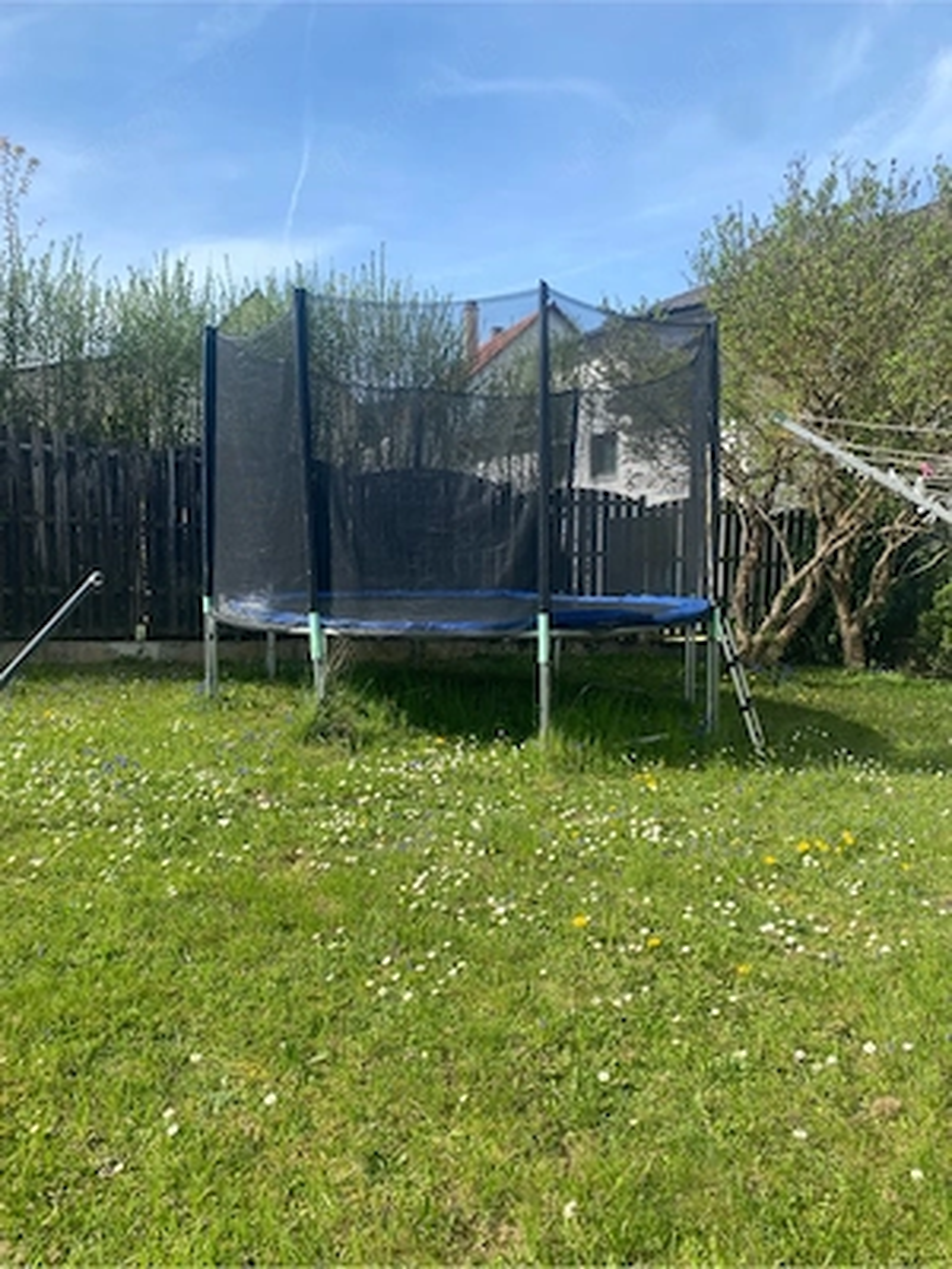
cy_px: 634
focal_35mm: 26
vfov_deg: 67.3
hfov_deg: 53.1
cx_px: 476
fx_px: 953
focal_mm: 4.25
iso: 32
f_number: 1.8
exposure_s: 1/1412
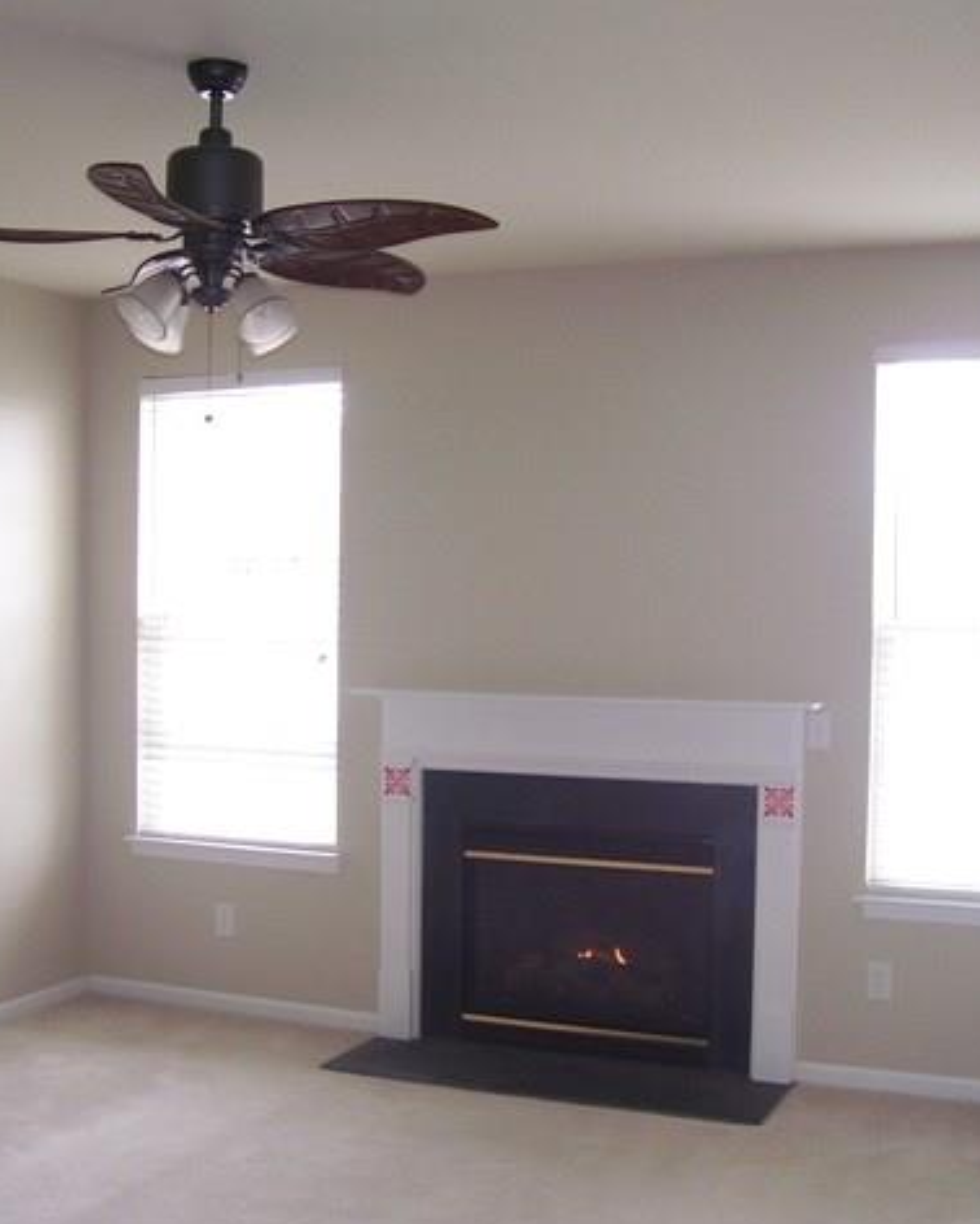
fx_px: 1630
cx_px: 474
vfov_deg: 41.1
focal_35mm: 45
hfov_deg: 33.5
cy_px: 617
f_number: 2.7
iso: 125
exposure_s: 1/60
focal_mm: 5.6
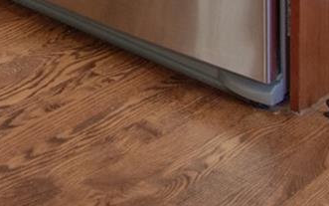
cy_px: -467
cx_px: -401
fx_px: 934
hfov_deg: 14.8
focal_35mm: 104
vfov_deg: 9.2
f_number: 11
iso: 640
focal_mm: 11
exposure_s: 1/60
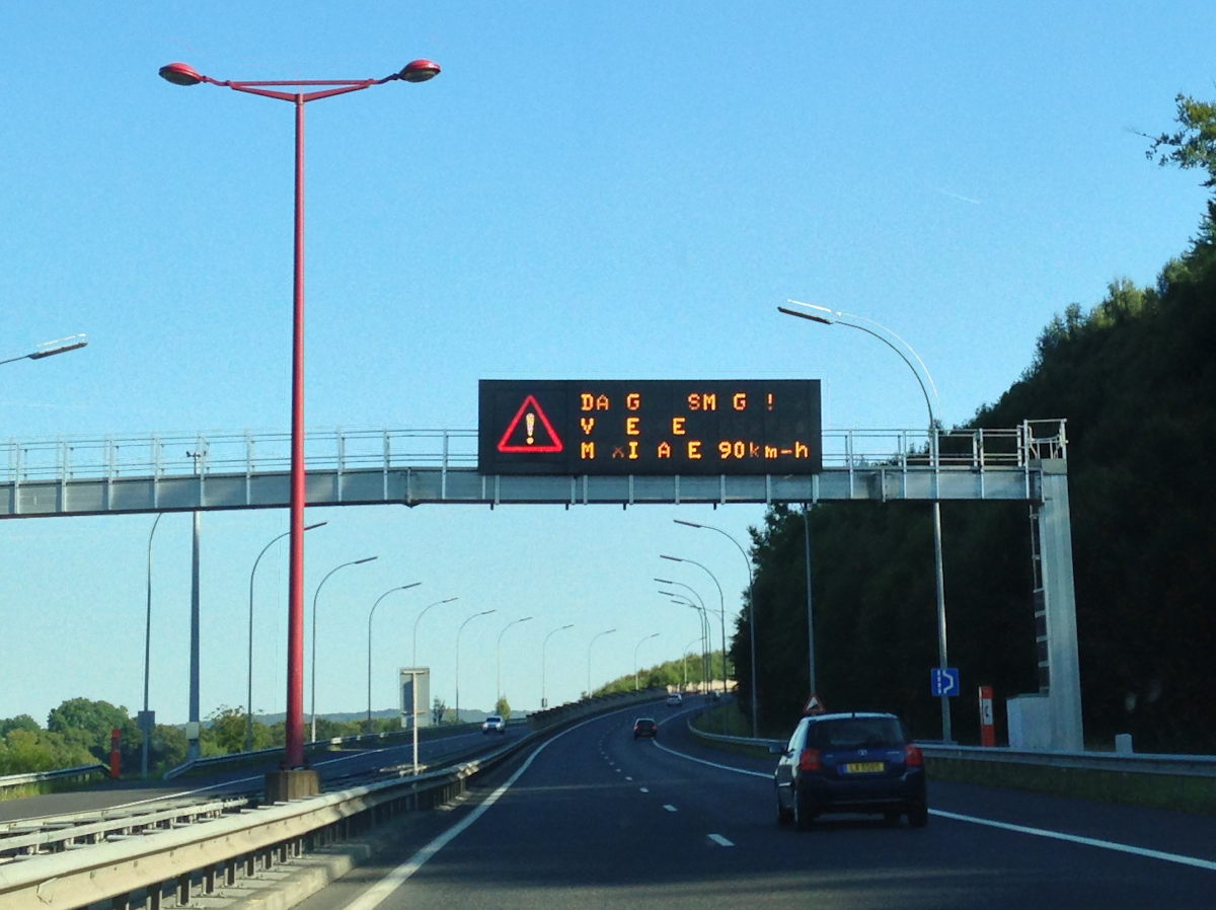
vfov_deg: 42.9
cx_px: 608
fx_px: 1158
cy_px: 455
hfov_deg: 55.4
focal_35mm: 33
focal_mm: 4.13
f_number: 2.4
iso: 50
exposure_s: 1/763
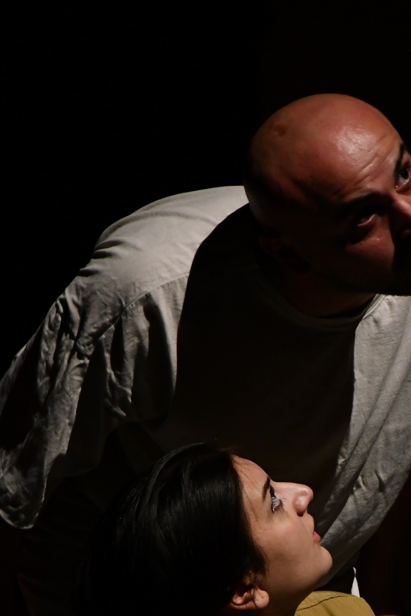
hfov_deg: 3.1
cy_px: 570
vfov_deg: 4.6
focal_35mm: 445
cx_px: 322
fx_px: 7620
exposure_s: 1/50
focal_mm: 140
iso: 3200
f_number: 5.6
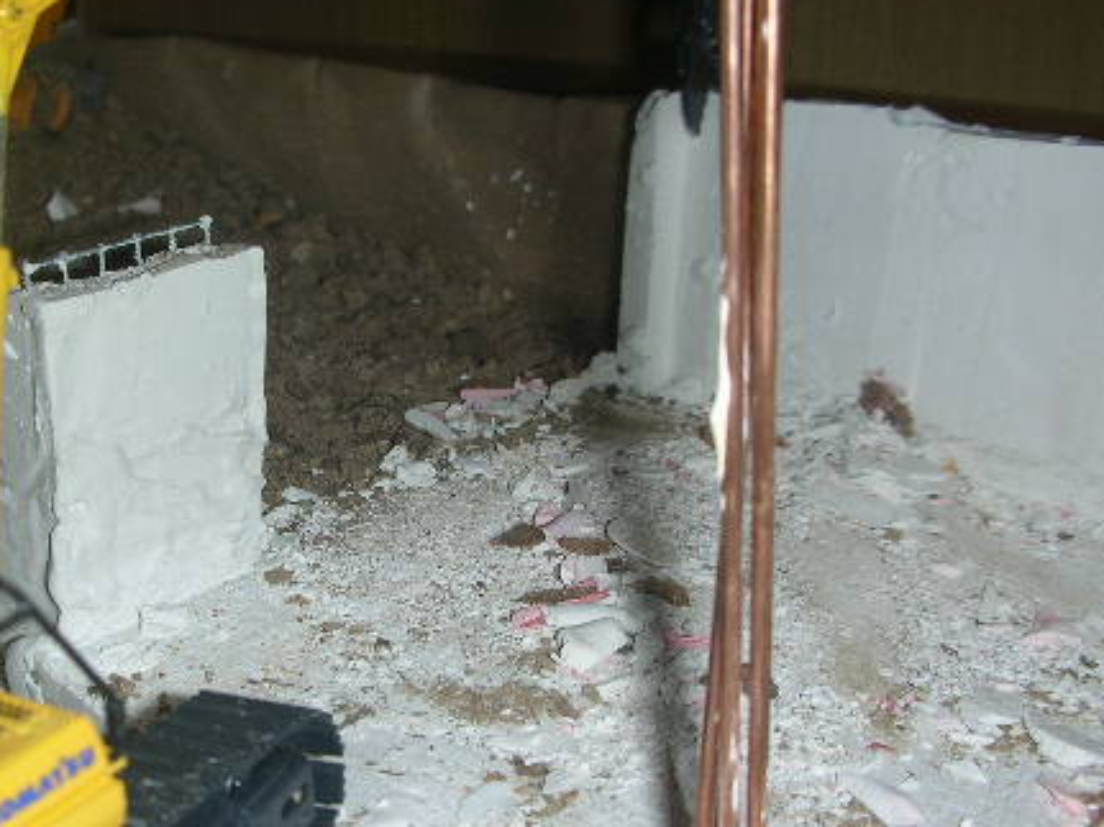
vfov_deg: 28.0
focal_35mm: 52
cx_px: 323
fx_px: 1658
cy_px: 499
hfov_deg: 36.2
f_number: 3
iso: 50
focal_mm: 5.8
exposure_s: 1/60.1
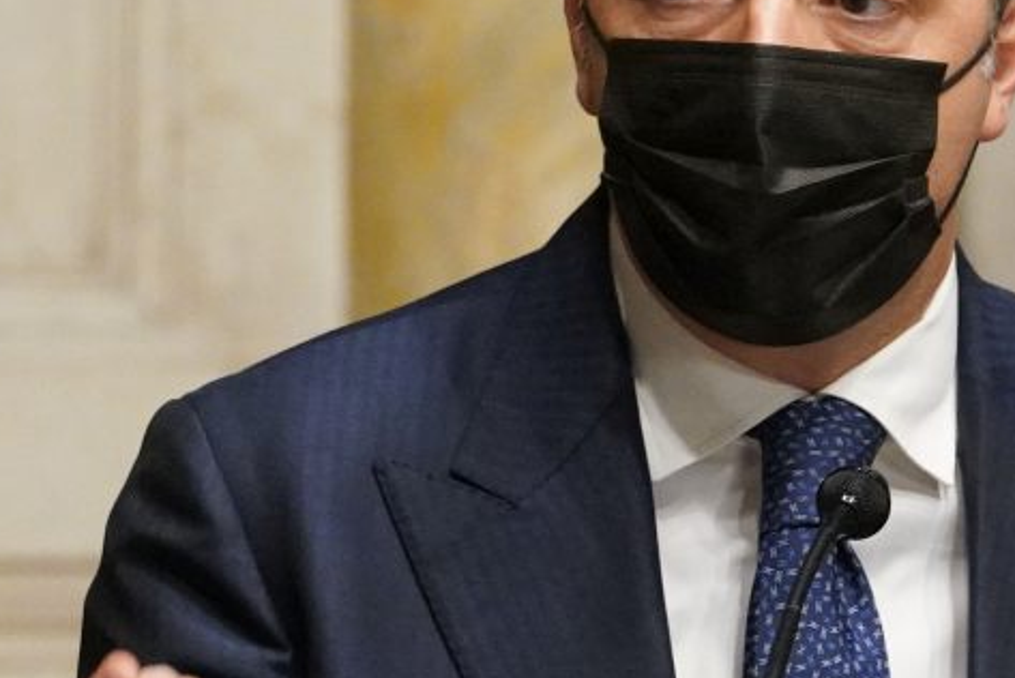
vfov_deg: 2.0
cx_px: 910
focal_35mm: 687
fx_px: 19381
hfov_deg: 3.0
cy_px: 412
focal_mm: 181
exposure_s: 1/125
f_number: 4.5
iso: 8000
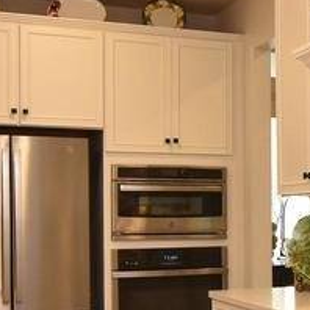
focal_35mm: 79
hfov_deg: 20.9
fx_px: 800
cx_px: 333
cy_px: 221
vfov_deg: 21.8
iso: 800
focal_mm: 12
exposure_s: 1/25
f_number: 8
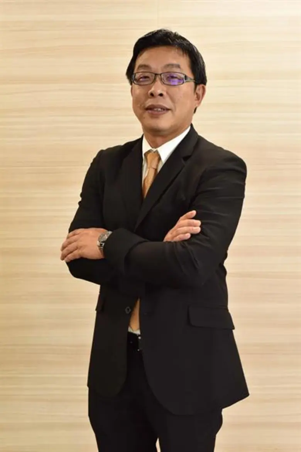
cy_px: 226
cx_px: 150
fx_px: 627
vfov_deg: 39.6
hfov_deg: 27.0
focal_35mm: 50
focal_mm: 50
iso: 2000
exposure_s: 1/13
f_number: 8
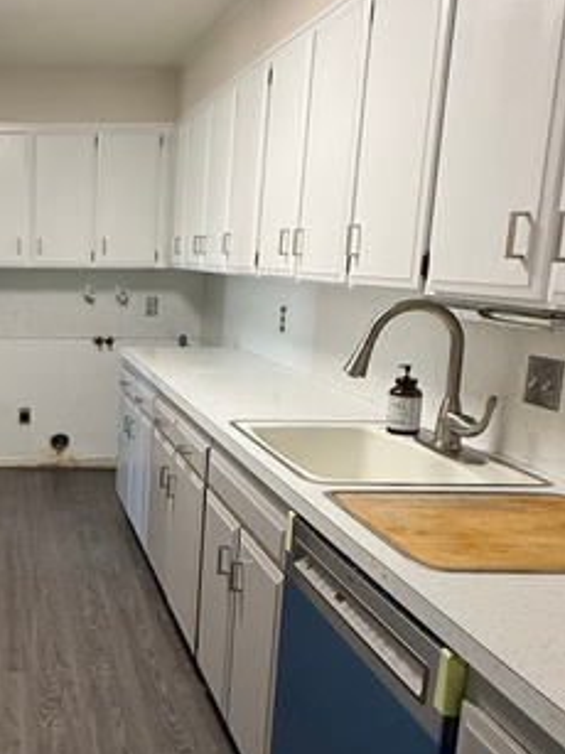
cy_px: 393
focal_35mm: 35
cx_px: -22
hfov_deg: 35.9
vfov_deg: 52.6
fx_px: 762
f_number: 2.2
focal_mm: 2.22
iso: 250
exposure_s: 1/120
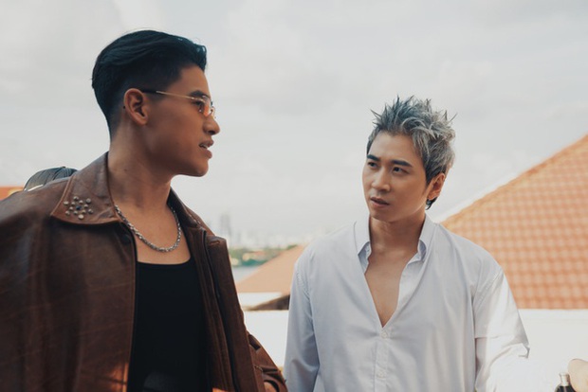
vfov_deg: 28.7
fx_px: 768
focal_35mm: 47
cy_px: 196
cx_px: 294
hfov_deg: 41.9
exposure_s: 1/60
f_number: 3.2
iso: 100
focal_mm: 47
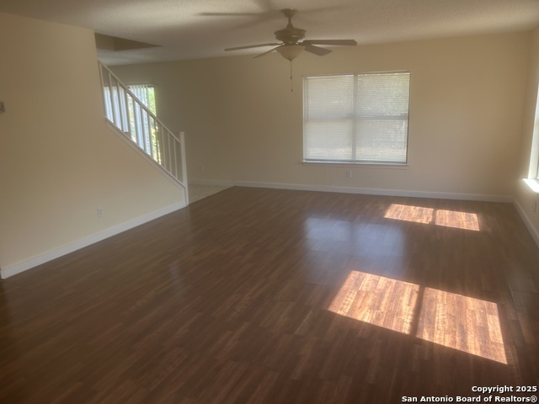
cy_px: 202
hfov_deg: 67.3
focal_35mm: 26
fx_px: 405
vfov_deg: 53.1
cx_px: 270
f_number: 1.5
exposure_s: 1/121
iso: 32
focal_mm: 5.7
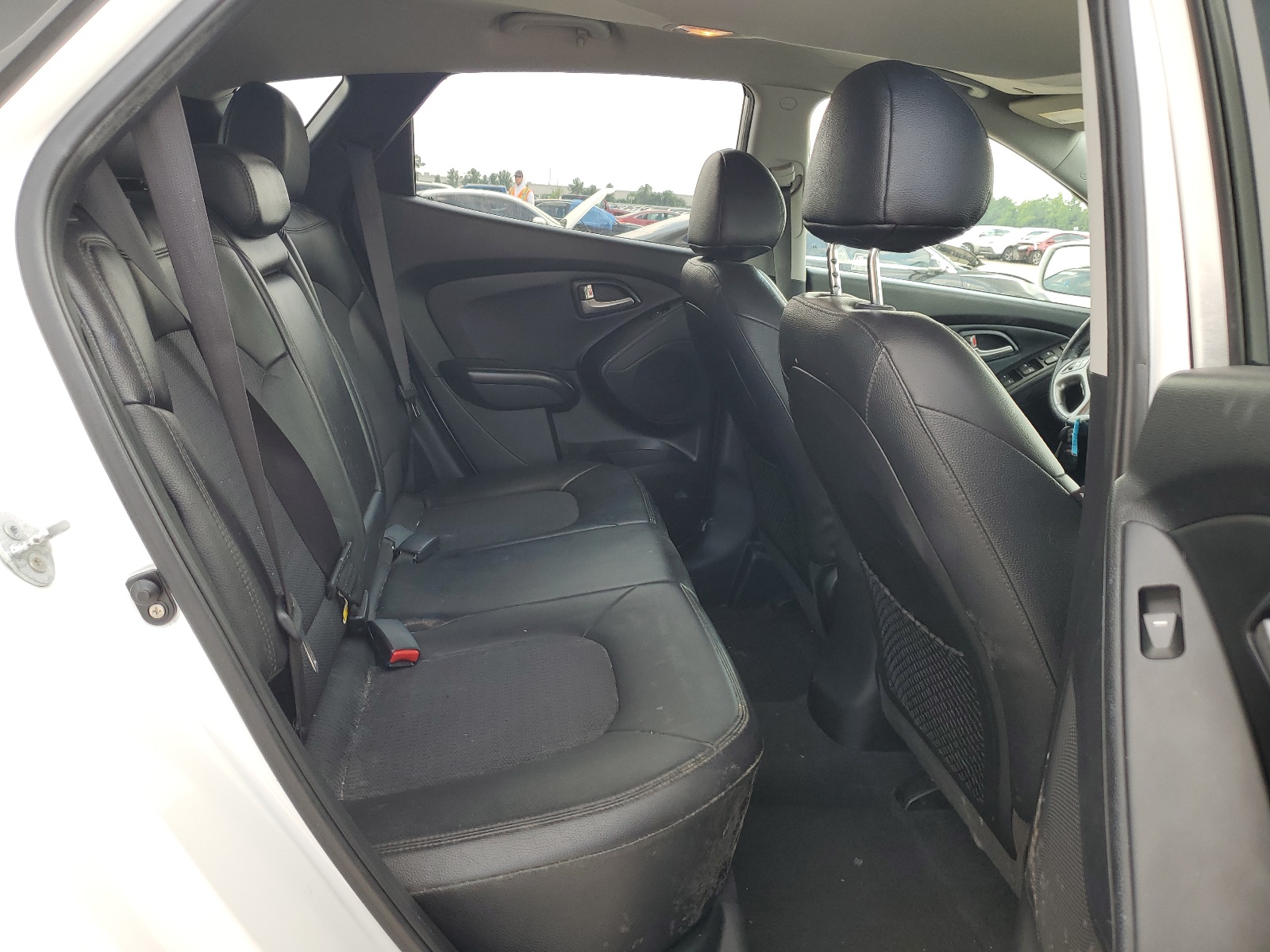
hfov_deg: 67.3
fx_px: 954
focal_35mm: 26
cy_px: 476
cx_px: 635
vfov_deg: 53.1
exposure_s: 1/278
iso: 50
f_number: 1.5
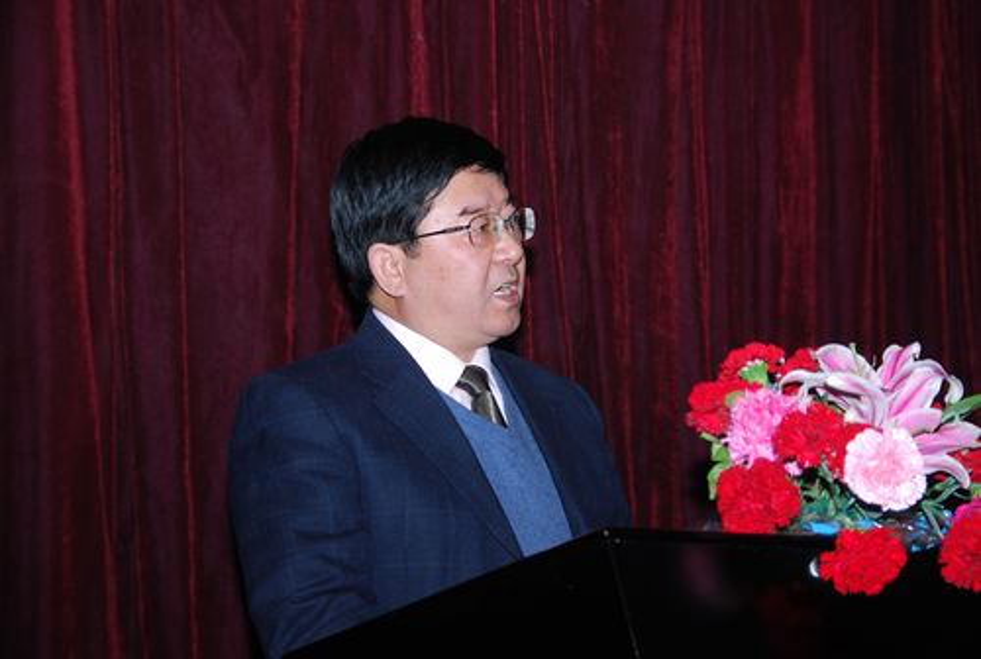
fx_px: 2663
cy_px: 330
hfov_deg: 20.9
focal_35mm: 98
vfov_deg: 14.1
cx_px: 490
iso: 100
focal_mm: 65
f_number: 5.3
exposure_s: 1/60
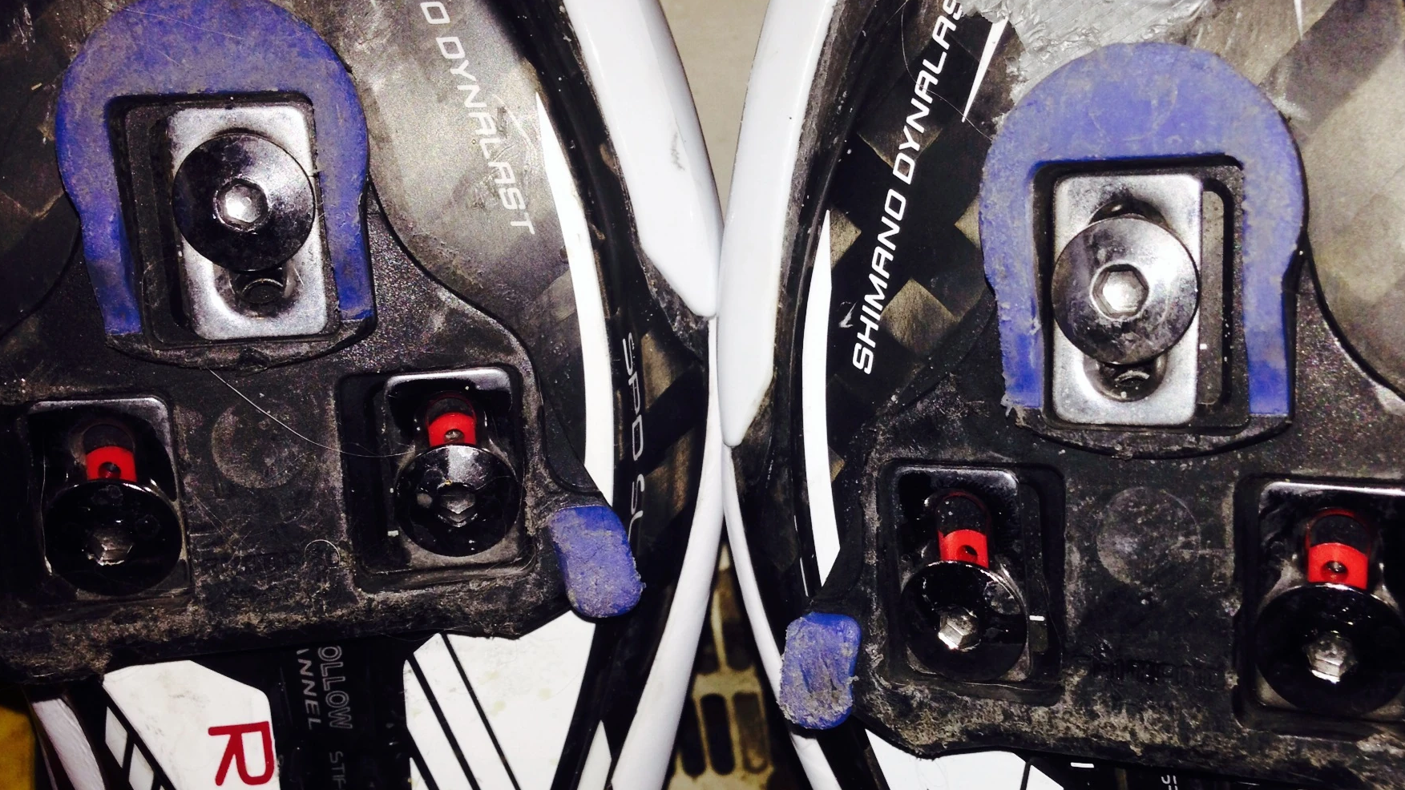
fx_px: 1565
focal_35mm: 42
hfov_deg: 48.3
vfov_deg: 28.3
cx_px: 754
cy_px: 445
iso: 50
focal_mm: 4.12
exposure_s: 1/85
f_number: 2.4
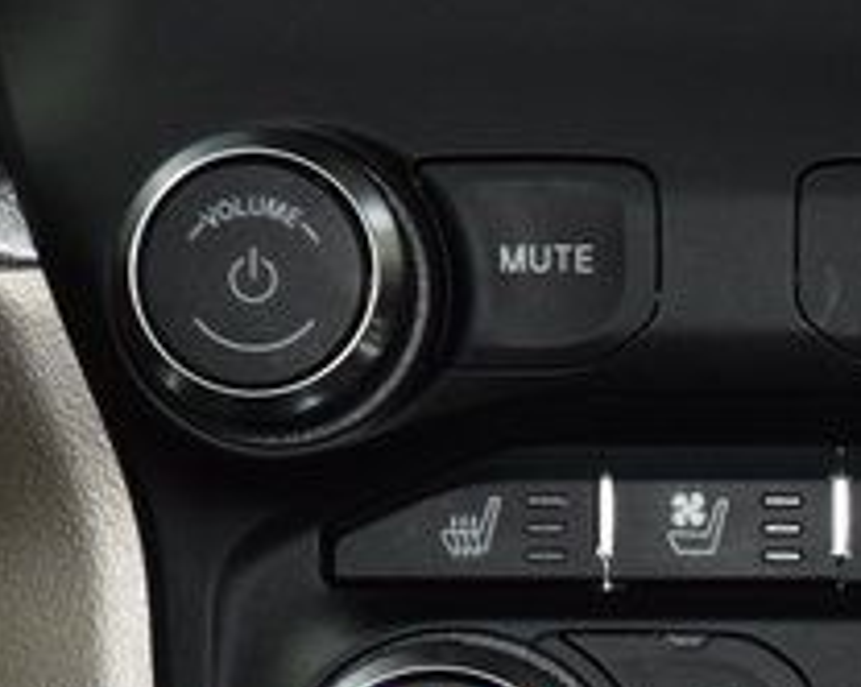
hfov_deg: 6.3
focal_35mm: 304
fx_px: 7739
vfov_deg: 5.1
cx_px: 1018
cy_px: 772
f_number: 4.5
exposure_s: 1/60
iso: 1400
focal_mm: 70
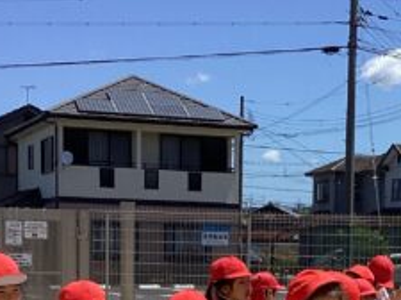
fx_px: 1226
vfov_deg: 13.4
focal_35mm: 106
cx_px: 346
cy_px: 398
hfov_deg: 18.3
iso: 25
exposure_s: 1/2037
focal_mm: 3.3
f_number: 2.4
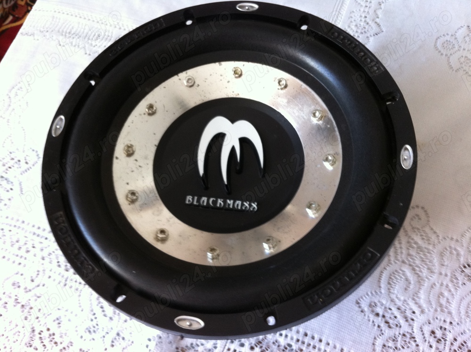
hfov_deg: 52.7
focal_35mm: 35
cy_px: 176
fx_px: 476
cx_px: 236
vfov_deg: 40.6
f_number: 2.8
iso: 160
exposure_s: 1/15
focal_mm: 3.85
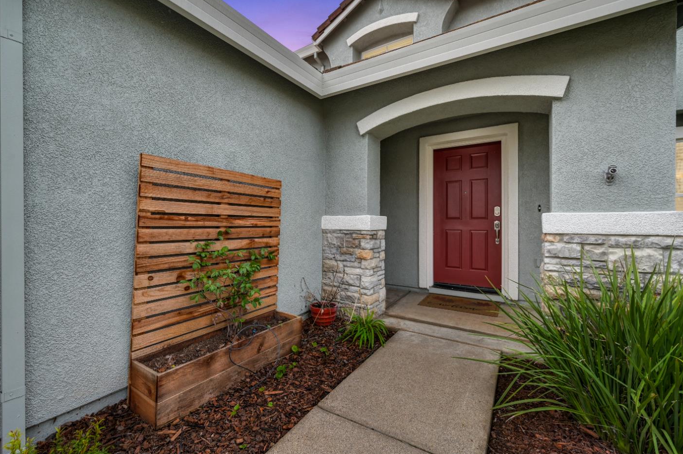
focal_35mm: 15
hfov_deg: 100.4
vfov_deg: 77.2
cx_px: 334
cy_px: 218
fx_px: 284
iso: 500
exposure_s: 1/200
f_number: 7.1
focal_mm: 14
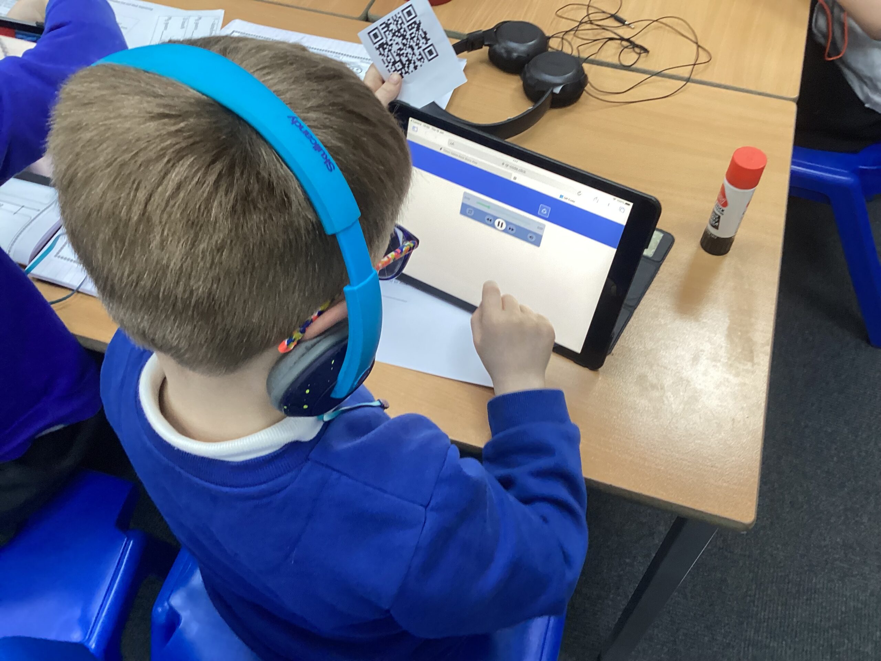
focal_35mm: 31
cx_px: 440
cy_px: 330
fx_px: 789
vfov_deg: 45.4
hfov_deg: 58.4
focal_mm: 3.3
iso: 125
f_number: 2.4
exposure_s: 1/50
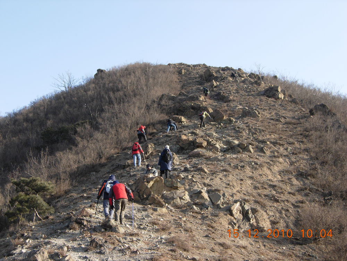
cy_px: 130
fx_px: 622
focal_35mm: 62
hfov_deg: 31.2
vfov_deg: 23.7
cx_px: 174
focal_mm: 12.9
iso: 50
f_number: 4.9
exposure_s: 1/166
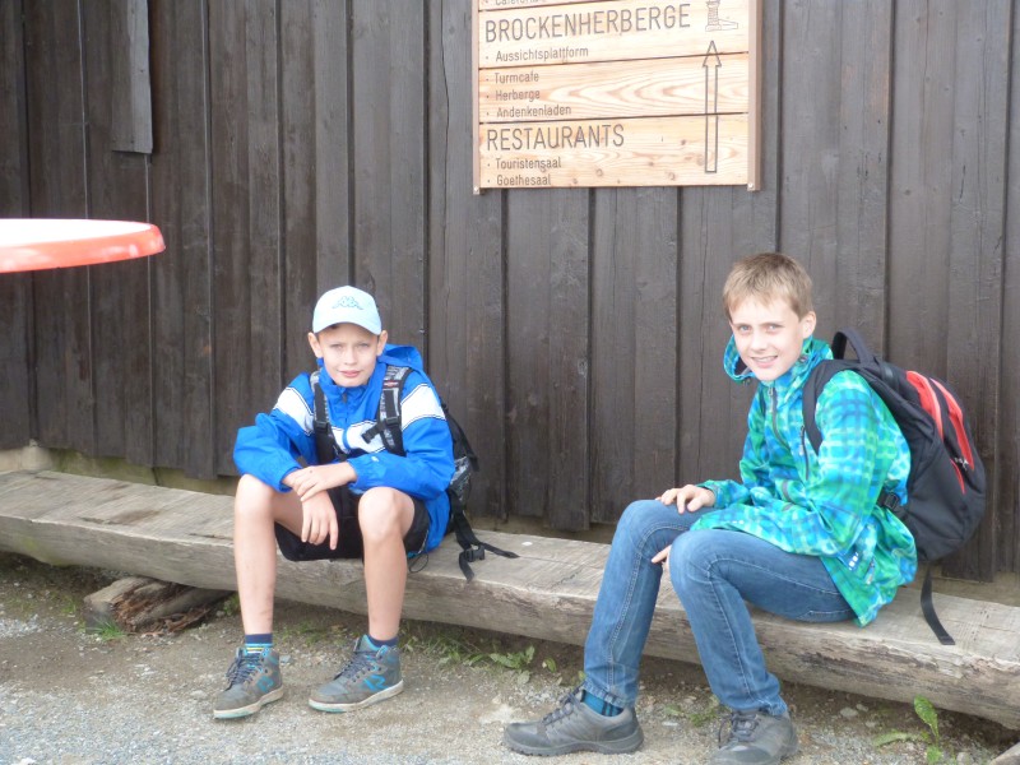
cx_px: 510
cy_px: 382
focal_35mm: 56
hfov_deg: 34.3
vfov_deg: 26.1
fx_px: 1650
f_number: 3.2
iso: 250
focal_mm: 10
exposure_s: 1/250
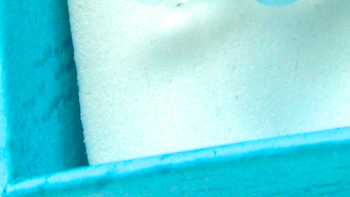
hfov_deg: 10.6
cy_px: -135
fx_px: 1884
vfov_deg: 5.9
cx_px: 223
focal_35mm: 203
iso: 50
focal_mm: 8.8
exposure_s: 1/125
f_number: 3.7
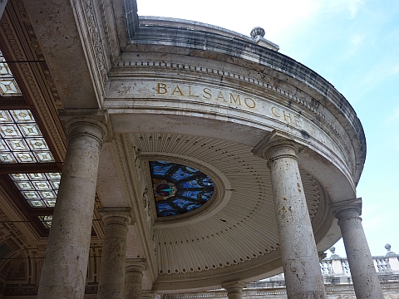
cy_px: 150
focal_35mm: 33
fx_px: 380
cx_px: 200
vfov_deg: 42.9
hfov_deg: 55.4
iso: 80
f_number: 2.8
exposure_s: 1/200
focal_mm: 5.5
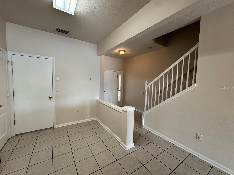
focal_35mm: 14
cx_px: 117
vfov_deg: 85.7
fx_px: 95
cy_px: 88
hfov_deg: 102.1
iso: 320
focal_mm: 2.22
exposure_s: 1/120
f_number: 2.2
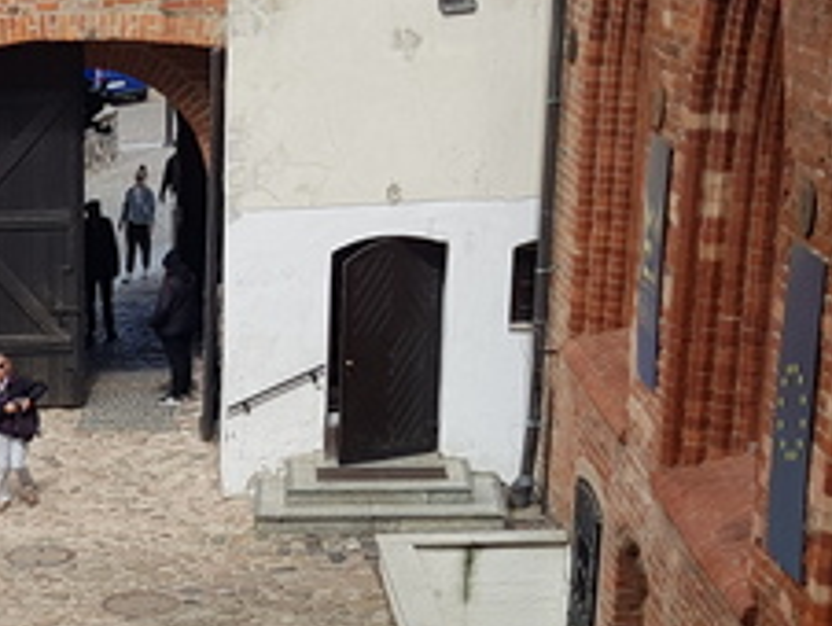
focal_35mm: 92
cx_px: -254
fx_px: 2214
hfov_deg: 19.6
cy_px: 692
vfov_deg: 15.6
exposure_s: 1/1072
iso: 40
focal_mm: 4.2
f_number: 1.7
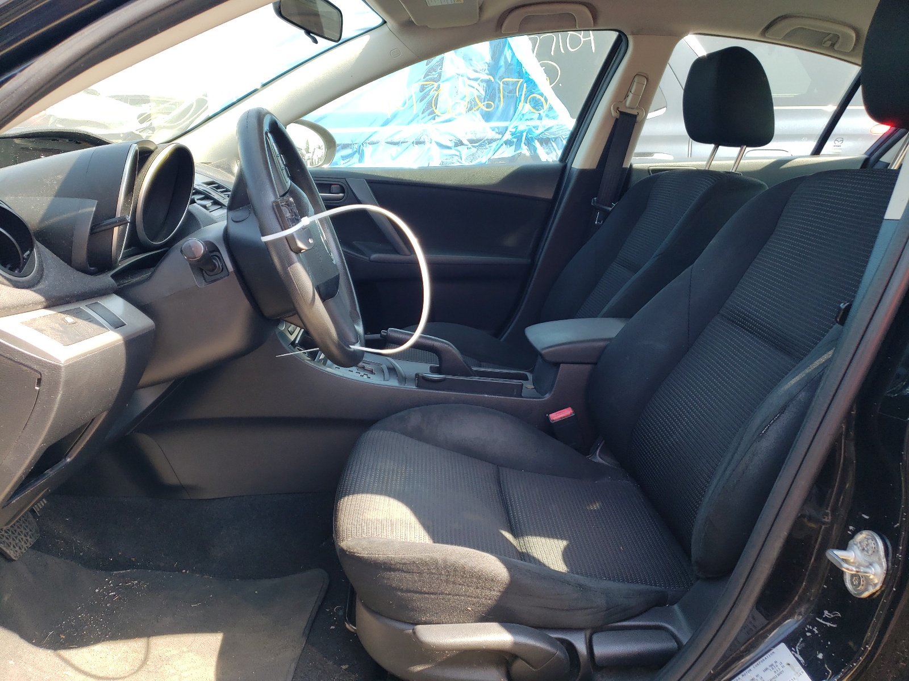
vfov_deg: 53.1
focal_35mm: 26
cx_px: 454
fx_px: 683
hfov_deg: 67.3
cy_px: 340
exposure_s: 1/227
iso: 50
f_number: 1.5
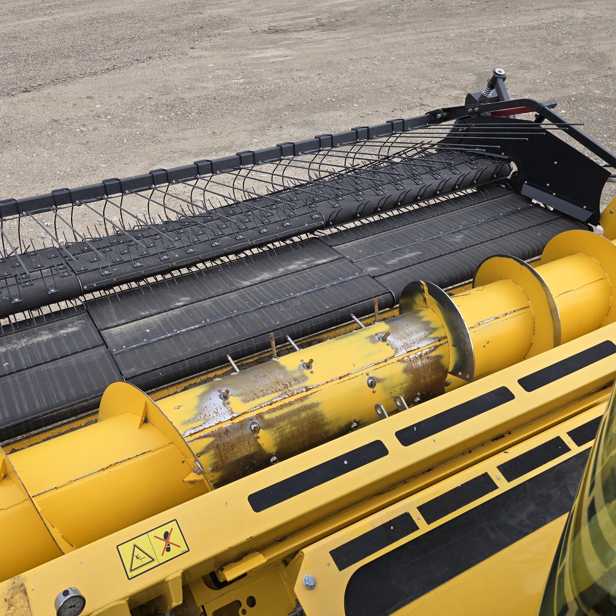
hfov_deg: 55.9
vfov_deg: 57.3
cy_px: 305
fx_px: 564
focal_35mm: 28
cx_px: 199
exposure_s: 1/444
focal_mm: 6.3
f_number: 1.7
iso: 12
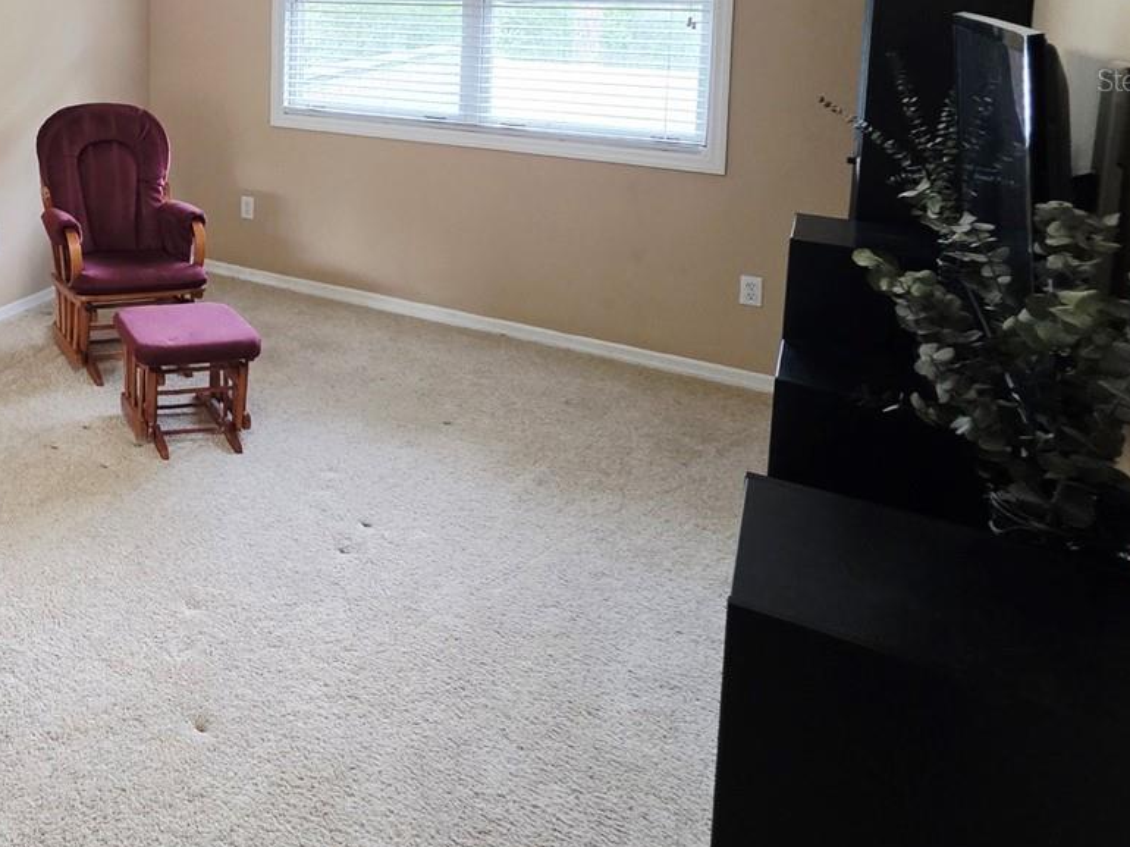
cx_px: 62
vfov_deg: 46.2
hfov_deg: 54.5
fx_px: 881
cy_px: 80
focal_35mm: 27
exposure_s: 1/60.2
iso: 320
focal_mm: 2.2
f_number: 1.9
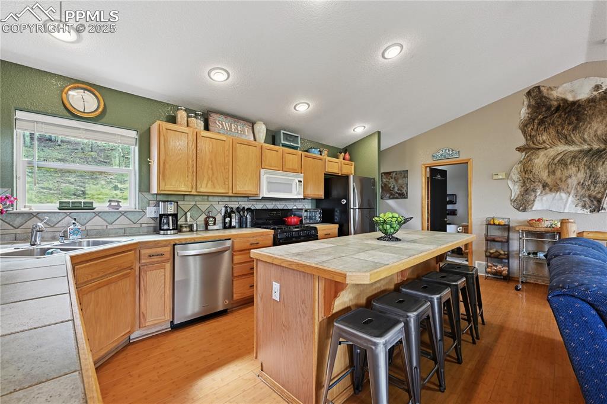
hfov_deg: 100.4
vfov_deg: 77.3
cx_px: 304
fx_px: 253
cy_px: 202
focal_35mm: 15
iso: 800
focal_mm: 15
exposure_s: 1/3.33
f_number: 11
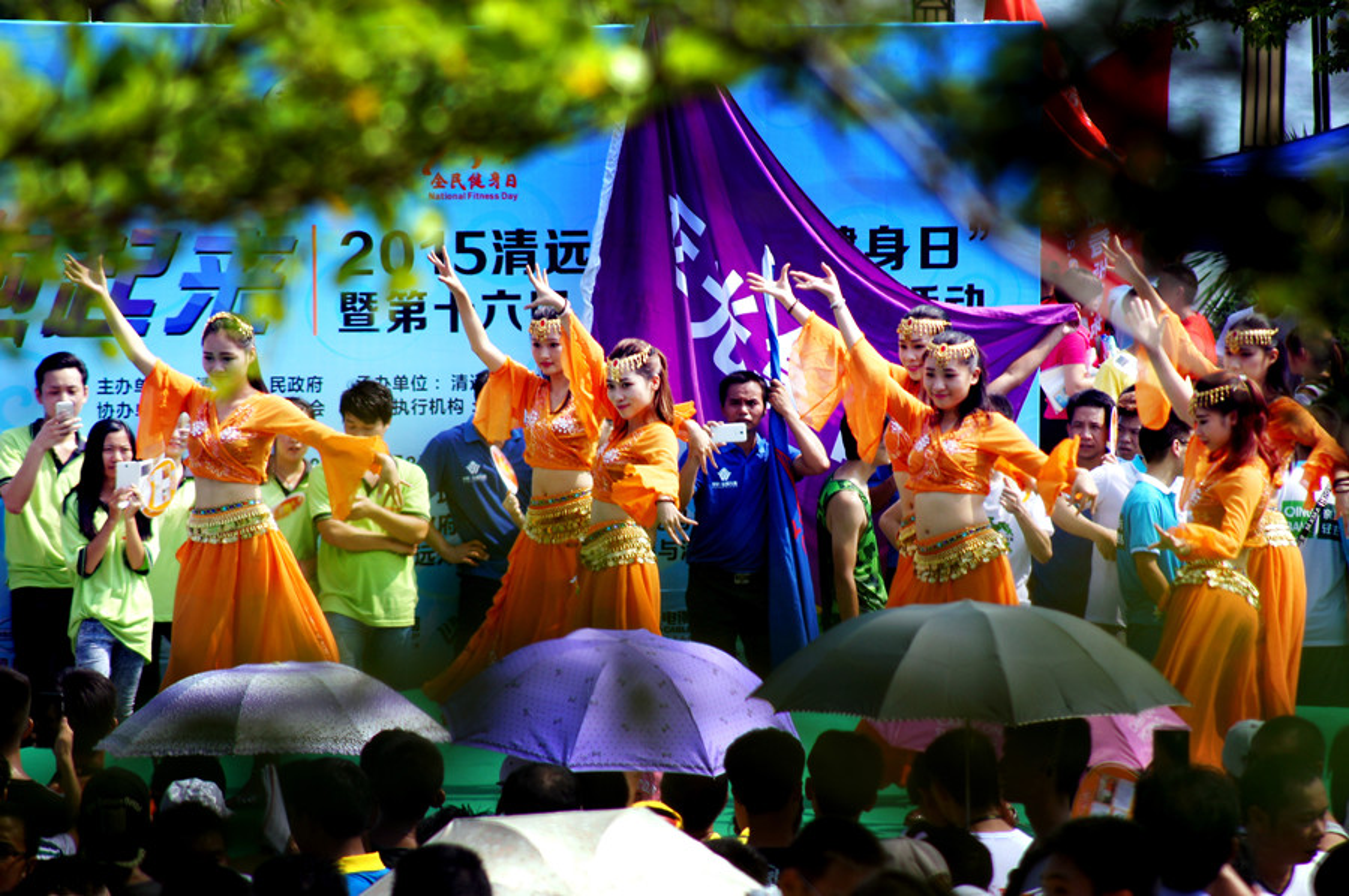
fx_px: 11229
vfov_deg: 4.6
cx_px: 674
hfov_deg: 6.9
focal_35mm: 300
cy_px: 448
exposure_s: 1/320
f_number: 5.6
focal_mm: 200
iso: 100
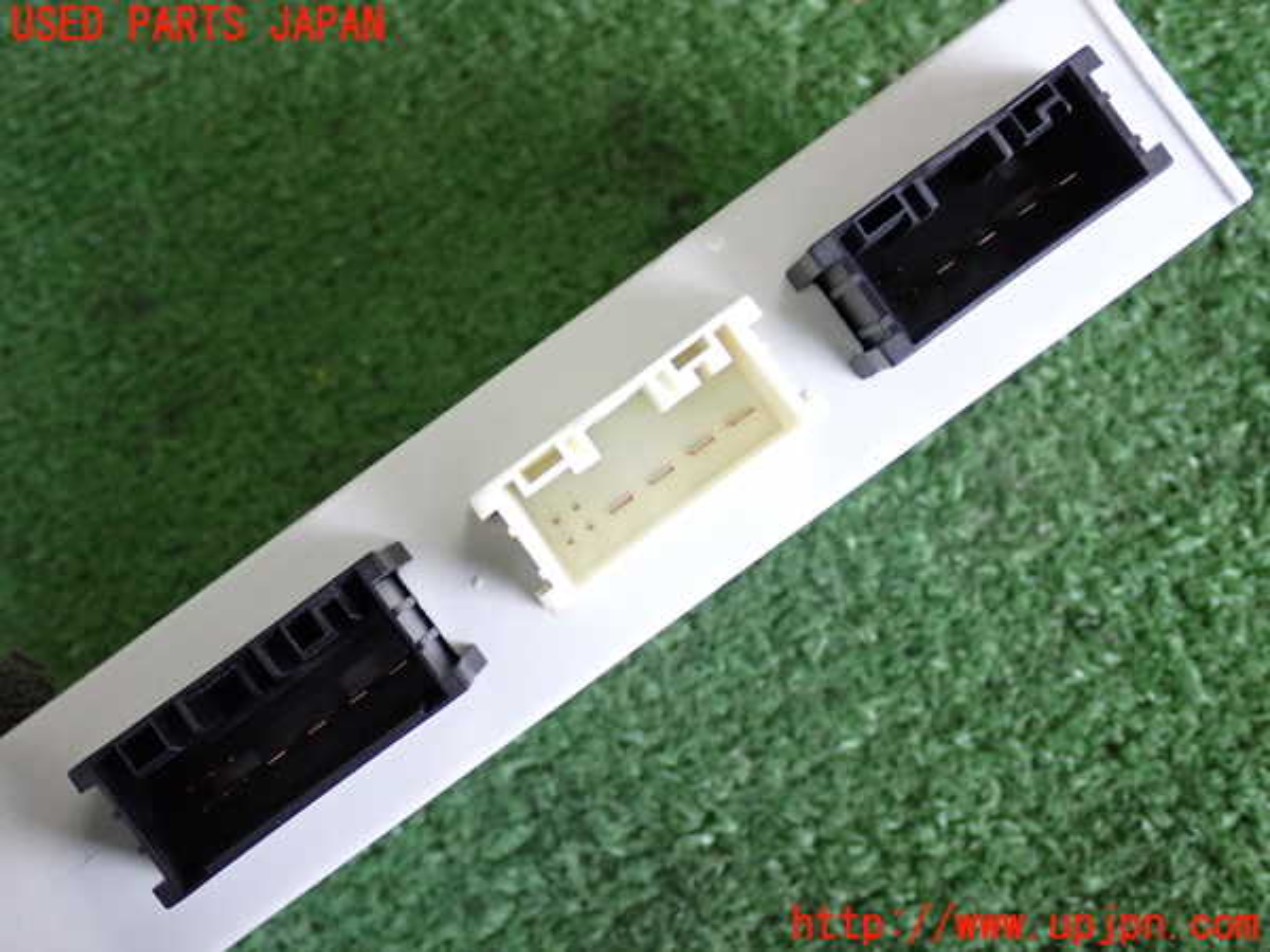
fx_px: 1834
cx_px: 635
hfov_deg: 38.2
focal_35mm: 50
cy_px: 476
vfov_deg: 29.1
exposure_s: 1/125
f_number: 3.2
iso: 1000
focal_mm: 9.01
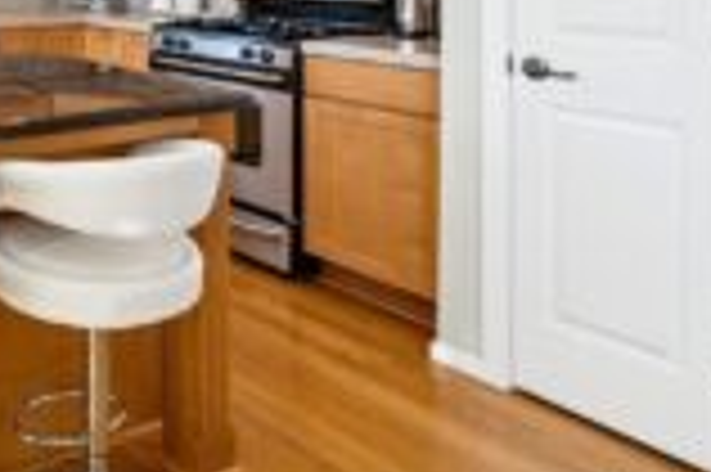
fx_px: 750
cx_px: -90
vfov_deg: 31.1
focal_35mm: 38
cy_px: -47
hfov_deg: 40.0
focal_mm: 10
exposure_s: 1/10
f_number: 9
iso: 200
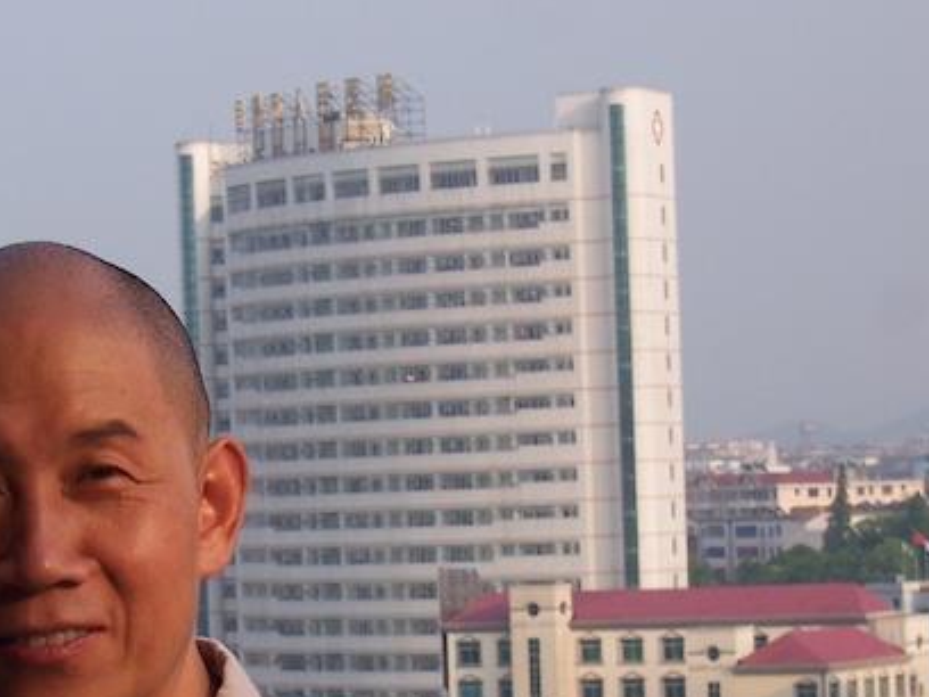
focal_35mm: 212
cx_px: 100
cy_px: 629
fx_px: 5690
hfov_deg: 9.3
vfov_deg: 7.0
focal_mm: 18
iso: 80
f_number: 5.6
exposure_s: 1/250
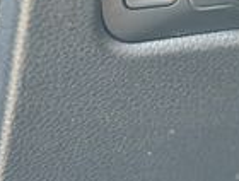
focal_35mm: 161
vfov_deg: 9.1
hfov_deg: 12.1
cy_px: -79
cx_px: 254
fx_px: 1115
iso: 320
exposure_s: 1/40
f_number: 1.78
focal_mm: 6.76
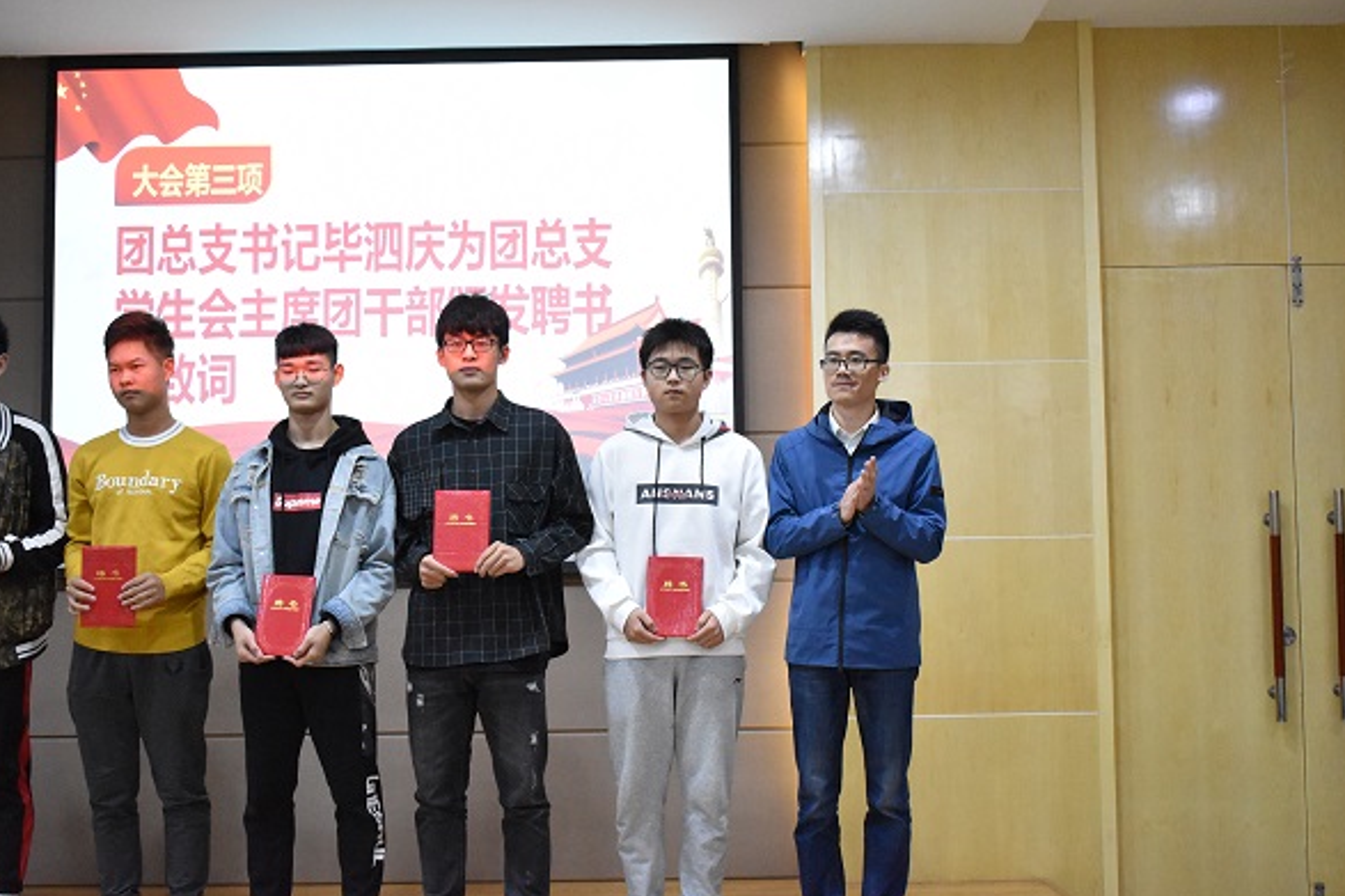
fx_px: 1718
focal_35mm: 46
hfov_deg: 42.8
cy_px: 449
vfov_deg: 29.2
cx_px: 674
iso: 6400
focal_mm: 30
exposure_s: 1/250
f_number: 4.2
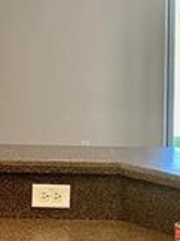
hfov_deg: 12.5
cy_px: 103
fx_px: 792
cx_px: 248
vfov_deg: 17.3
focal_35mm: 114
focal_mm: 6.86
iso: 160
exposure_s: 1/120
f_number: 1.78
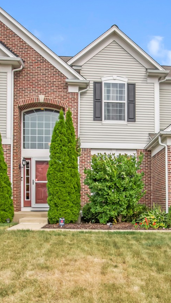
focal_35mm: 41
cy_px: 174
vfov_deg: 49.2
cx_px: 135
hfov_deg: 28.4
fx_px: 330
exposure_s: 1/4000
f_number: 8
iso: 400
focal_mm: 14
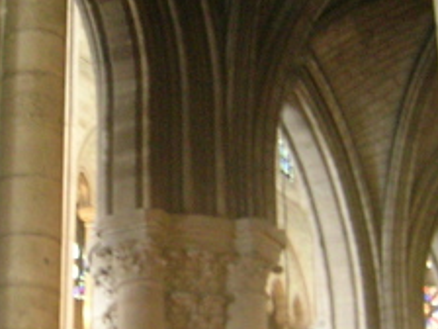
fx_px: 1265
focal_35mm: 100
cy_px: 182
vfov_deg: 14.8
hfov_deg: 19.5
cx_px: 104
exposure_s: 1/1.4
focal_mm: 5.4
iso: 200
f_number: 2.8
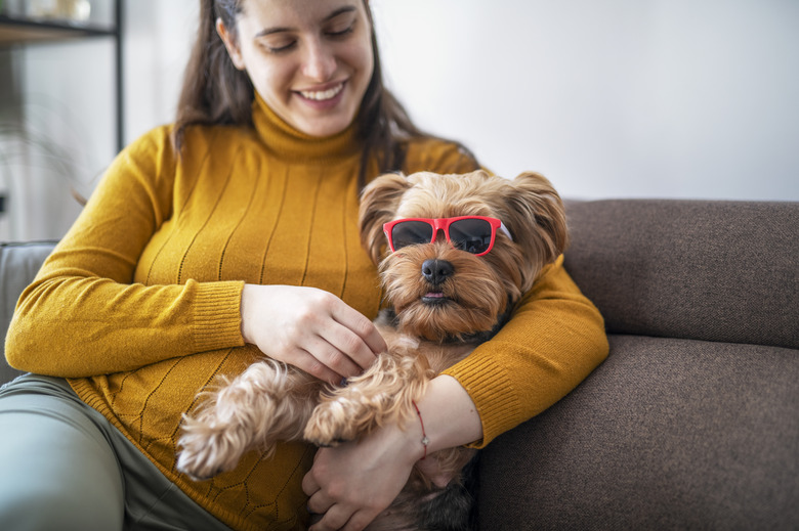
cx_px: 400
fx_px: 1109
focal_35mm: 50
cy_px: 266
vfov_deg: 27.0
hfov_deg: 39.6
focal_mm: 50
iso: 200
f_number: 1.8
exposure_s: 1/320
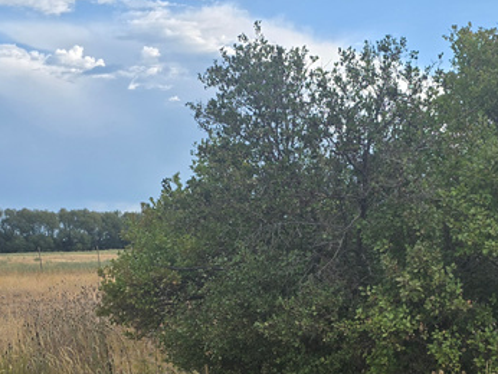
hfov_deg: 28.5
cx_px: 282
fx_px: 979
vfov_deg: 21.1
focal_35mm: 68
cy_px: 354
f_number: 1.7
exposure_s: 1/556
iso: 12
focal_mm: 6.3
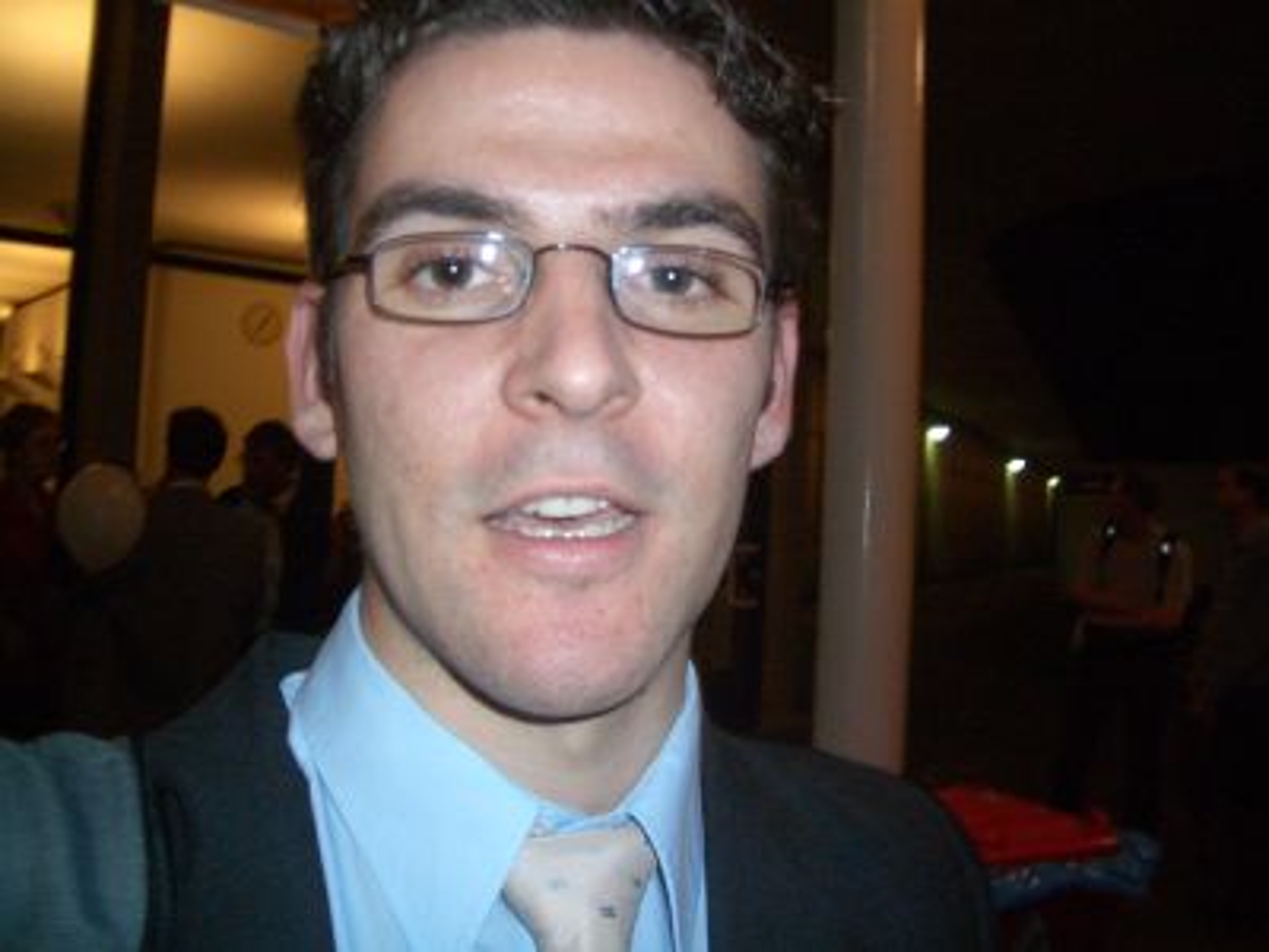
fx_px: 1283
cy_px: 476
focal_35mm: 35
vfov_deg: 40.7
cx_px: 634
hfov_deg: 52.6
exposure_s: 1/60
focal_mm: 5.8
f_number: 2.6
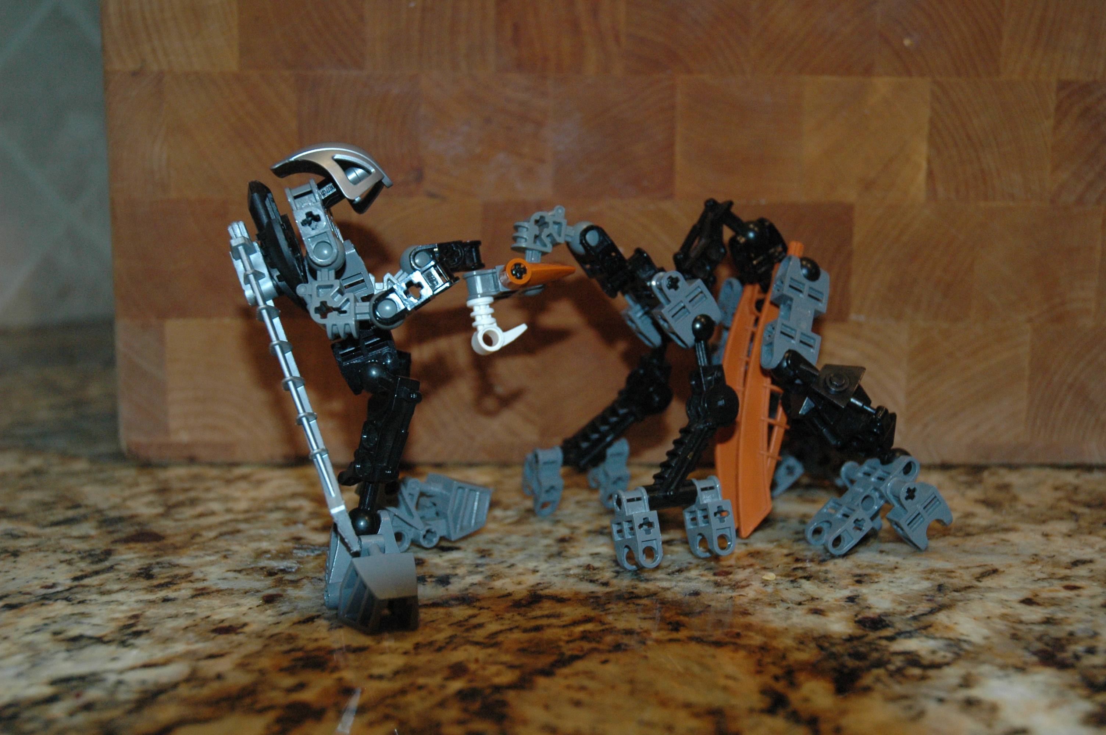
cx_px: 553
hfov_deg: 38.9
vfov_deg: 26.4
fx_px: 1565
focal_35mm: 51
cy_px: 368
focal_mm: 34
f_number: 4.2
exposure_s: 1/60
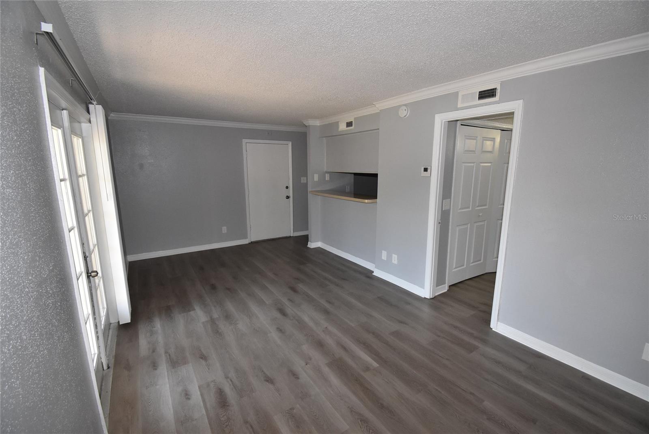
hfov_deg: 100.4
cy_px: 217
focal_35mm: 15
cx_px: 324
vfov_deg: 77.4
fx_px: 271
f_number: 8
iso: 1600
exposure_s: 1/125
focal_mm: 10
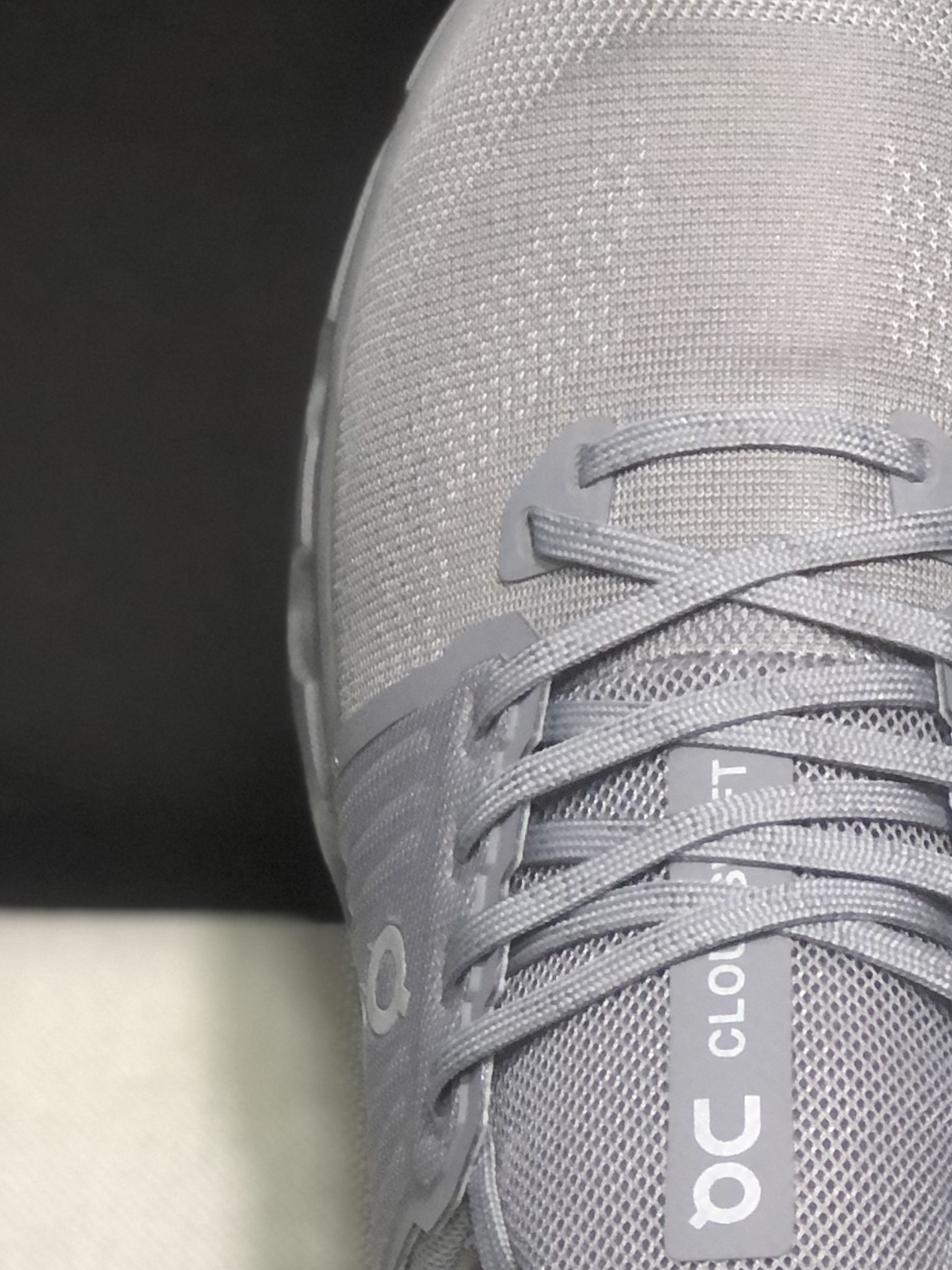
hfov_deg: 10.7
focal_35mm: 136
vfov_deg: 14.5
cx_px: 1123
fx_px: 4988
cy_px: 951
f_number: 2.8
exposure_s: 1/30
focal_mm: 6.6
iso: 200
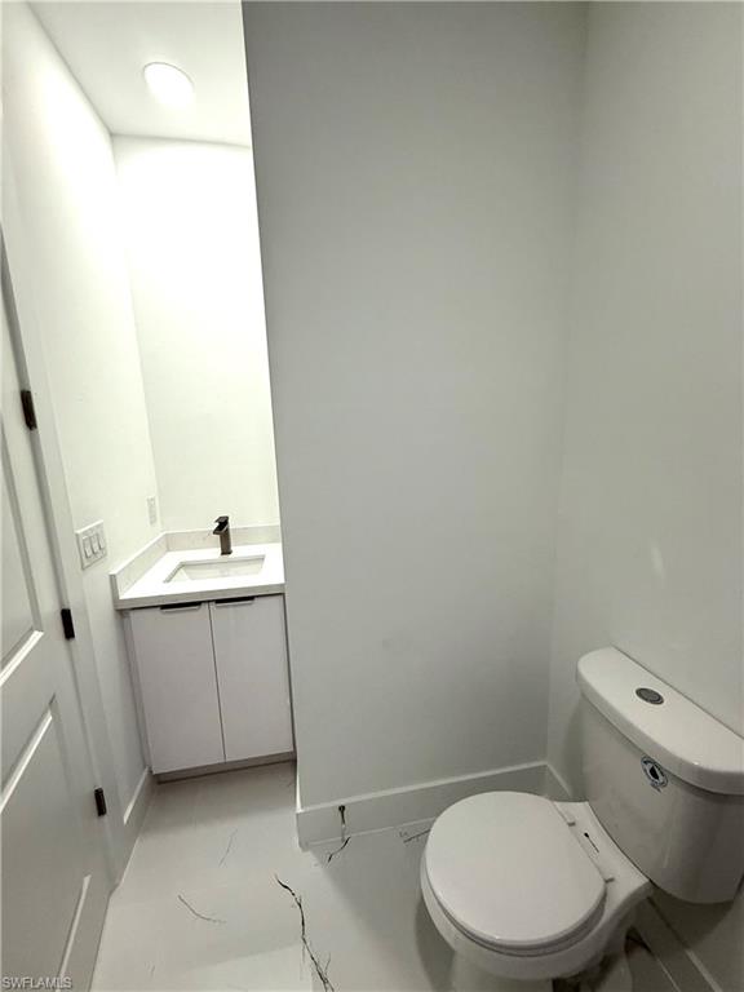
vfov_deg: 102.1
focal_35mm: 14
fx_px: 401
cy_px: 496
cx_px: 372
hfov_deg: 85.7
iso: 160
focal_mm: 2.22
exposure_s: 1/120
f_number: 2.2
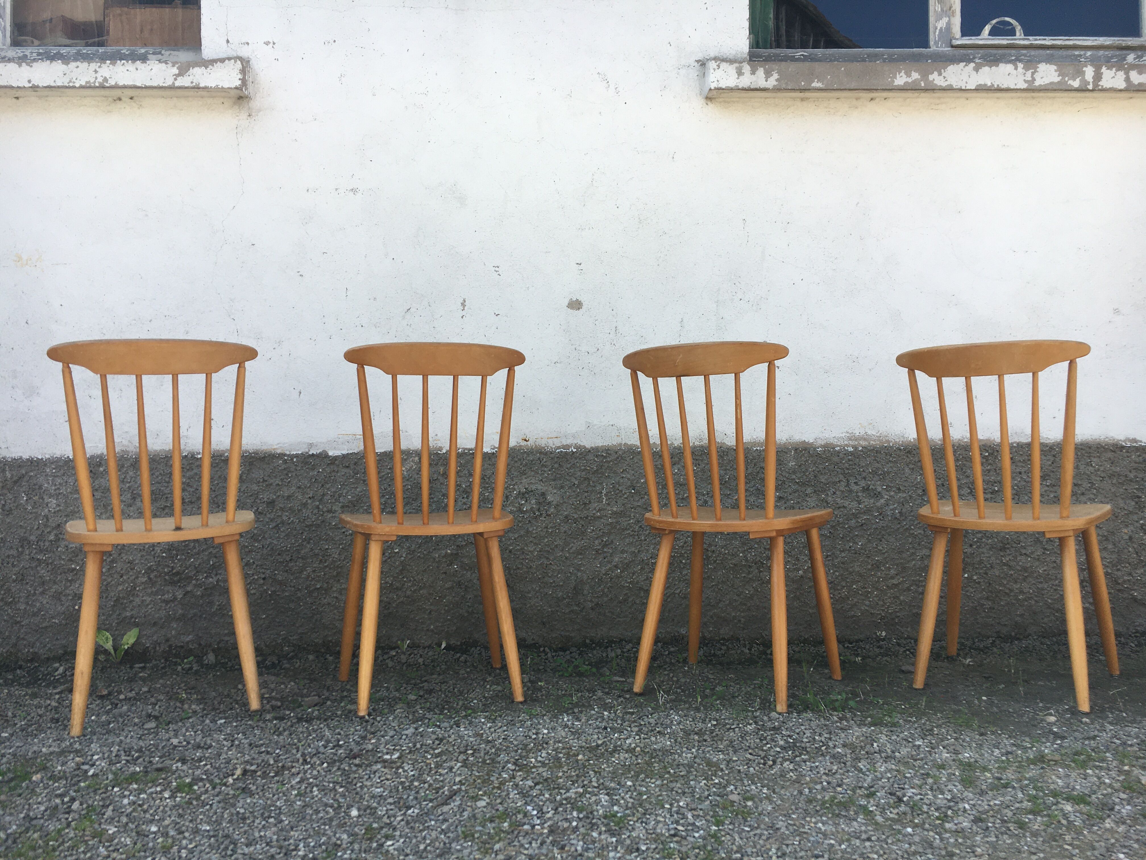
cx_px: 573
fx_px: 960
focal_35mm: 29
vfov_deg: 48.2
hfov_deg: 61.7
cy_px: 430
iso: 25
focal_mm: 4.15
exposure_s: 1/469
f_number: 2.2
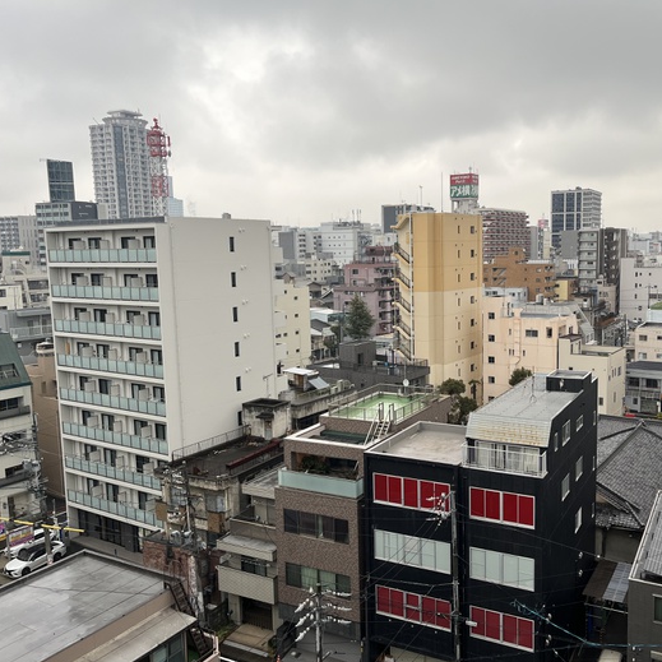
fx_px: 671
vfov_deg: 52.5
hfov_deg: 52.1
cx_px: 402
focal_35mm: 31
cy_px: 334
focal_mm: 5.1
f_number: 1.6
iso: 50
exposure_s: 1/404
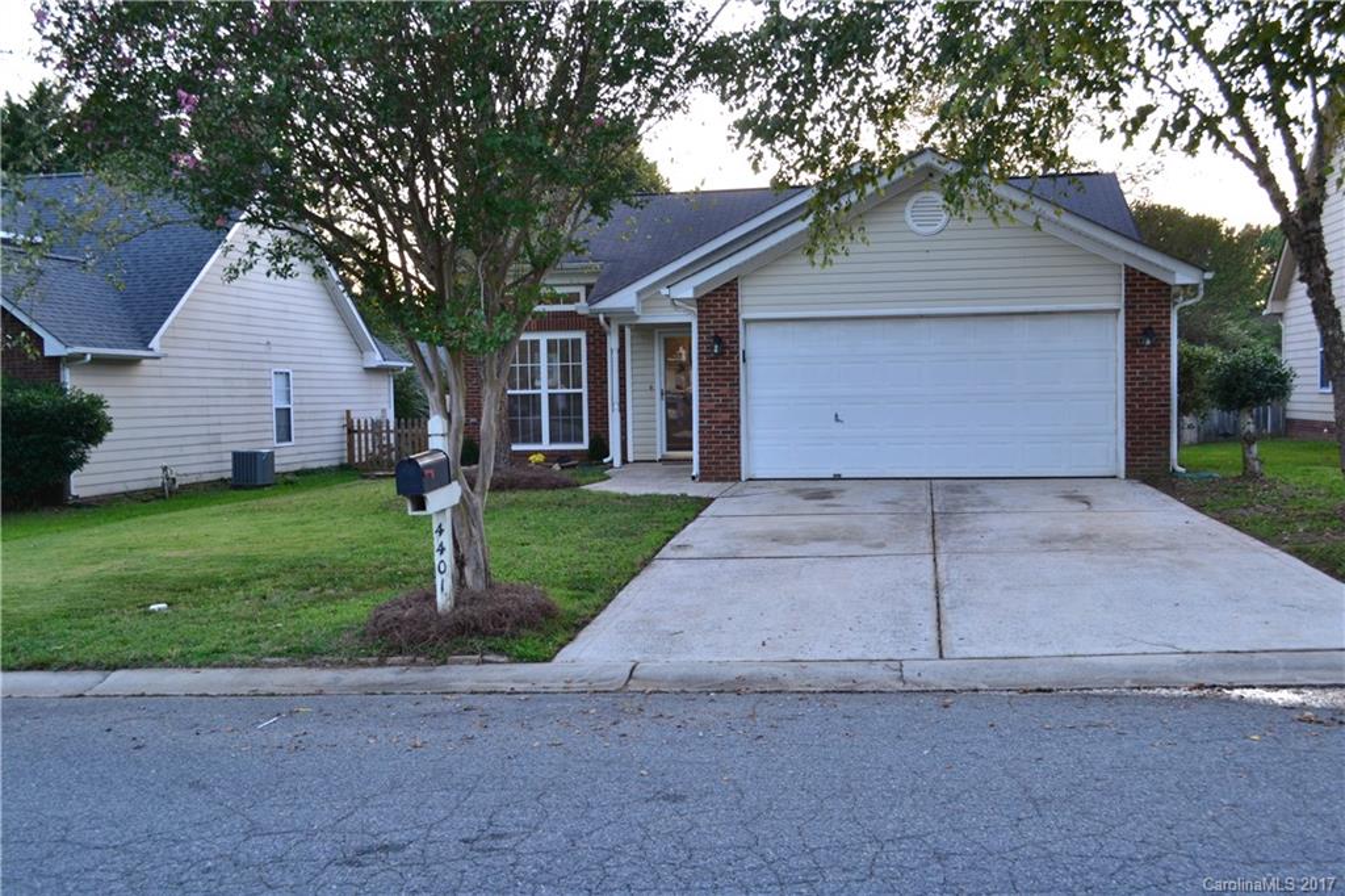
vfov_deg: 36.8
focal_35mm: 36
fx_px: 1344
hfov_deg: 53.1
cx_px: 672
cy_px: 448
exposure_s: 1/30
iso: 400
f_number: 7.1
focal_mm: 24
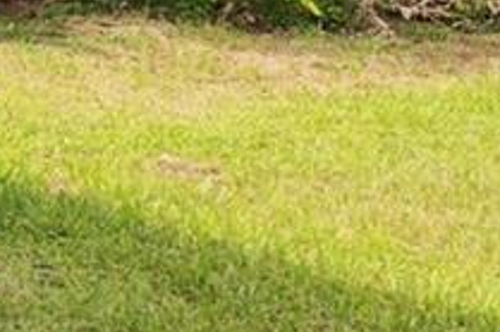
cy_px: -220
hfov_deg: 14.8
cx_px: -567
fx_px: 1485
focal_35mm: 107
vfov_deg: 12.0
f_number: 8
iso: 400
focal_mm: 14
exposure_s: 1/500
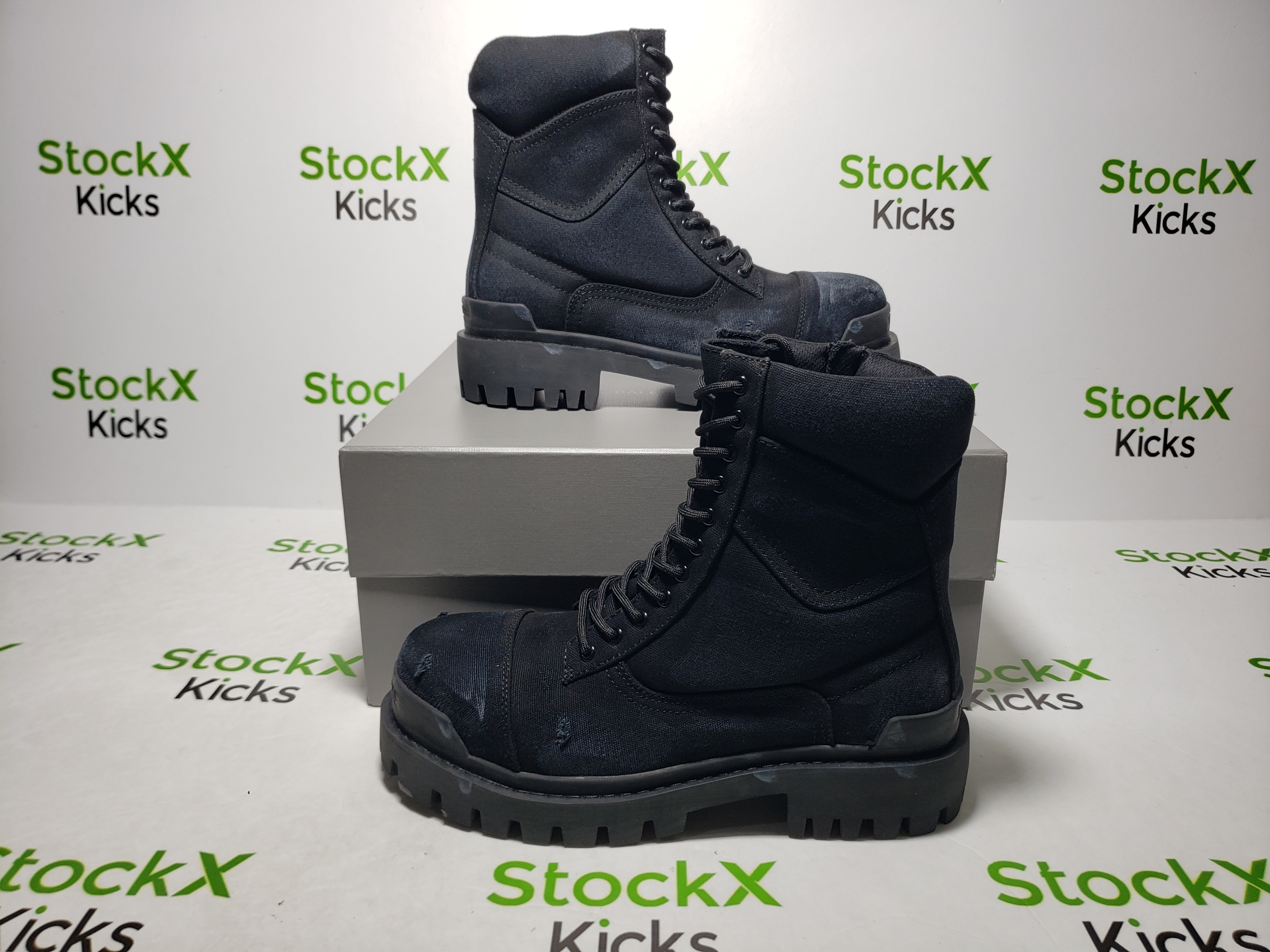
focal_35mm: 26
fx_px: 954
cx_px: 635
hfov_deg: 67.3
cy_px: 476
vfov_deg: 53.1
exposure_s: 1/349
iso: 50
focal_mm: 4.3
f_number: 1.5
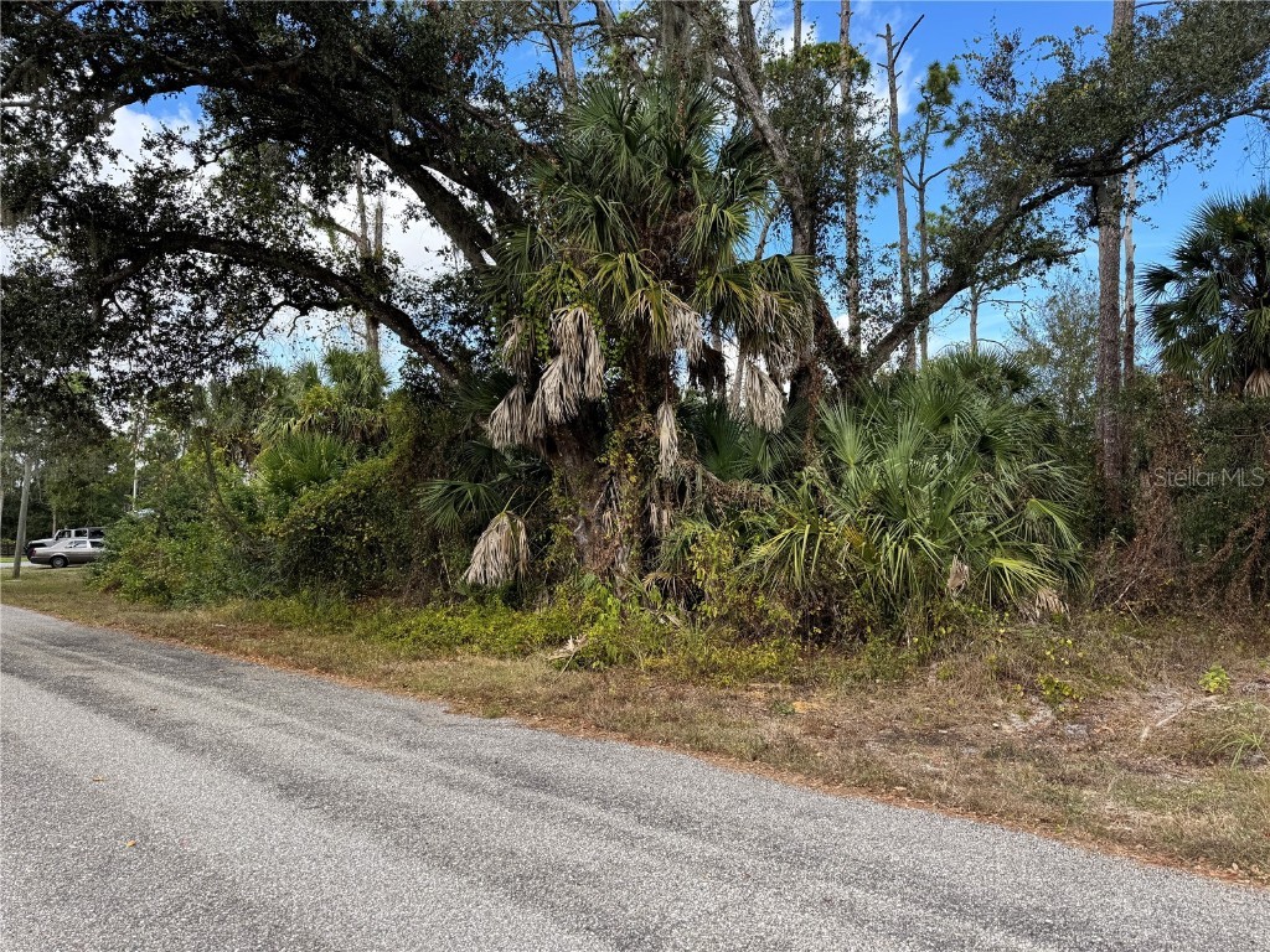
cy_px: 476
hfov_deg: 71.6
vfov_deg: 56.8
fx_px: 881
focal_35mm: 24
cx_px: 635
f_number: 1.78
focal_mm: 6.76
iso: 80
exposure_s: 1/864
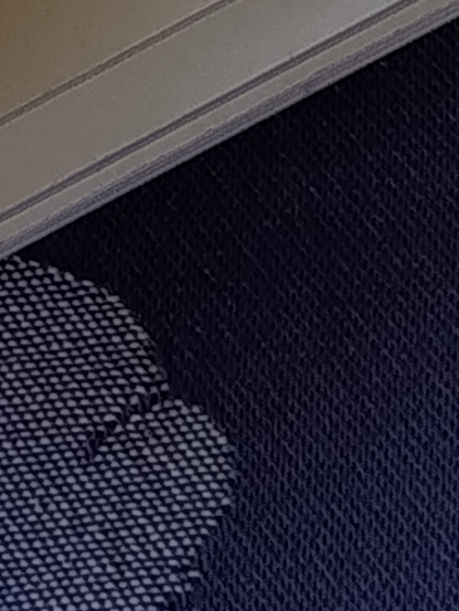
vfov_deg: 6.6
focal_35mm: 287
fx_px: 5072
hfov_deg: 5.0
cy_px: -850
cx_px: -792
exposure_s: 1/206
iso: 50
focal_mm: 5.31
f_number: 1.7
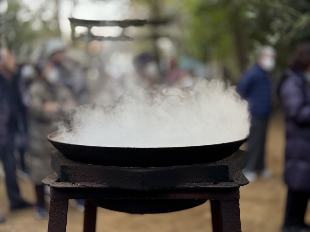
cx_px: 155
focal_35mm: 48
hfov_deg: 39.7
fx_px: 430
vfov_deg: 30.3
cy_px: 116
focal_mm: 6.76
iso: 100
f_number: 1.78
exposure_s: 1/163
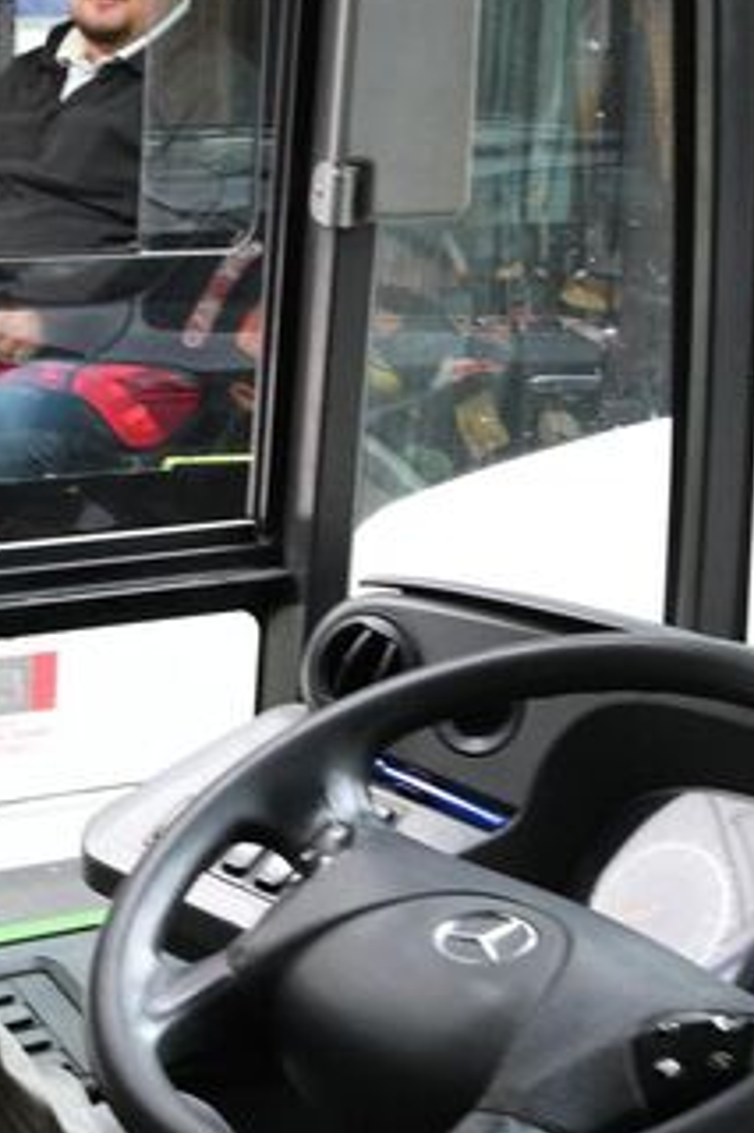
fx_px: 2359
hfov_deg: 17.8
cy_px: 485
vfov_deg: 27.0
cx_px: 37
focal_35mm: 75
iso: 250
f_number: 5.6
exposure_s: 1/25
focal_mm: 20
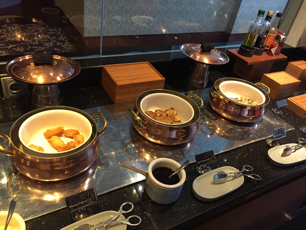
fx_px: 256
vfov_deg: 48.2
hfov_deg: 61.7
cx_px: 153
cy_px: 115
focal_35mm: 29
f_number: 2.2
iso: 250
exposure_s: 1/33
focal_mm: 4.15
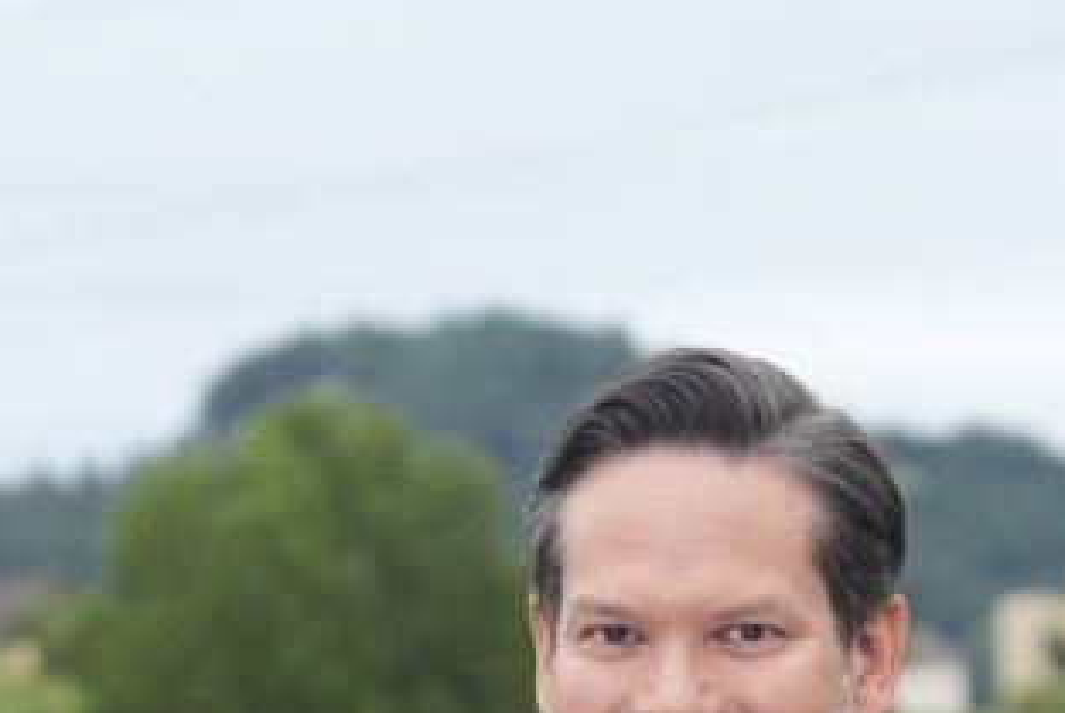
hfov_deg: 7.8
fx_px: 7821
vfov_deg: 5.1
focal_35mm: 264
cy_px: 1535
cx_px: 567
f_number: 2.8
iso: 320
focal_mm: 51
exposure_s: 1/200
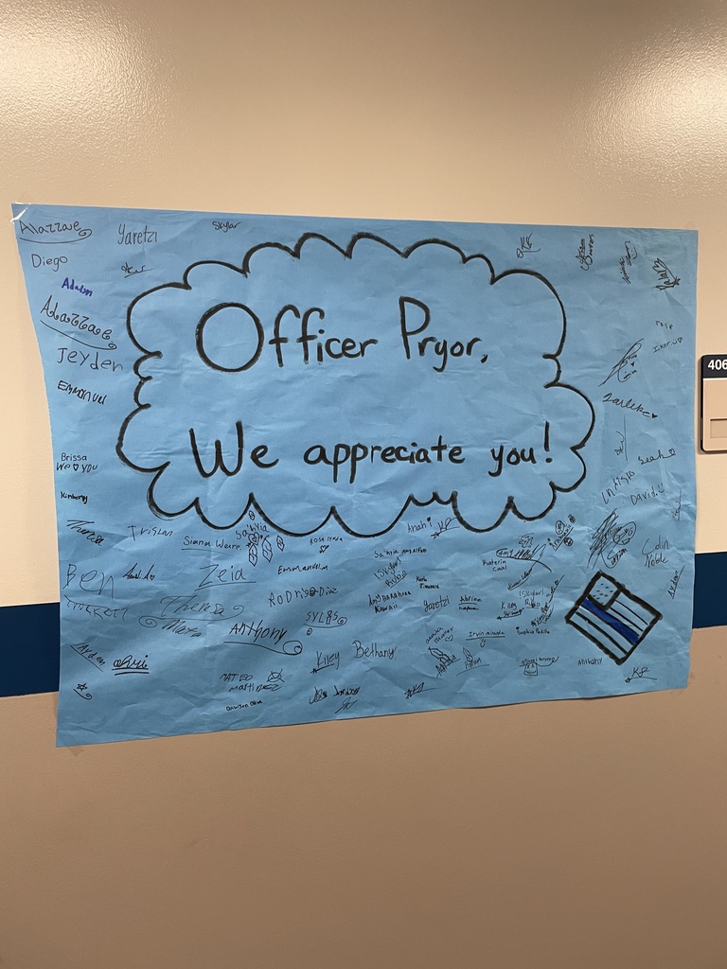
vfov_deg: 67.3
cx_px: 364
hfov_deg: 53.1
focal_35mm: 26
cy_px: 484
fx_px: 728
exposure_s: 1/45
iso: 100
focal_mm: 4.2
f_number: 1.6
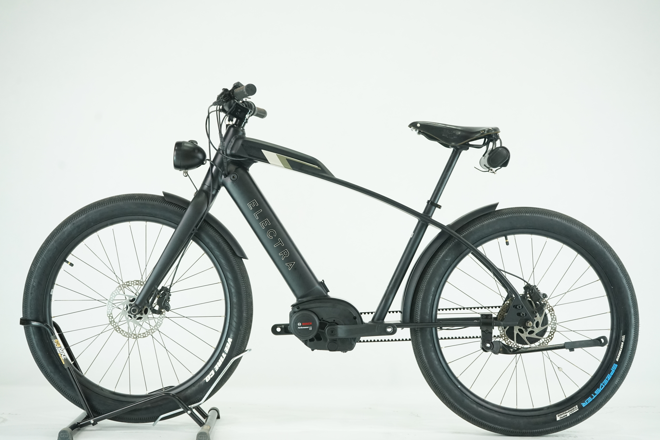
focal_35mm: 56
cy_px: 220
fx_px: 1027
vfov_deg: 24.2
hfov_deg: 35.6
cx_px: 330
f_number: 6.3
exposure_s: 1/200
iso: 2500
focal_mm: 56
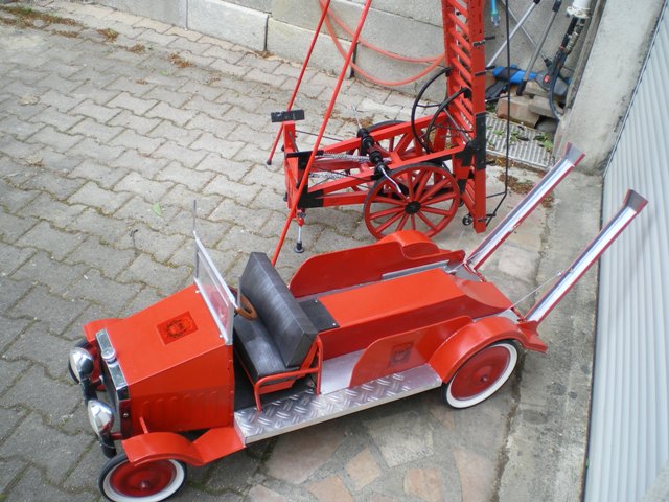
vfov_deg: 39.7
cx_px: 334
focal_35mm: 36
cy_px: 251
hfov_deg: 51.4
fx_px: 696
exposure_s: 1/125
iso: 50
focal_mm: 6.3
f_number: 3.1
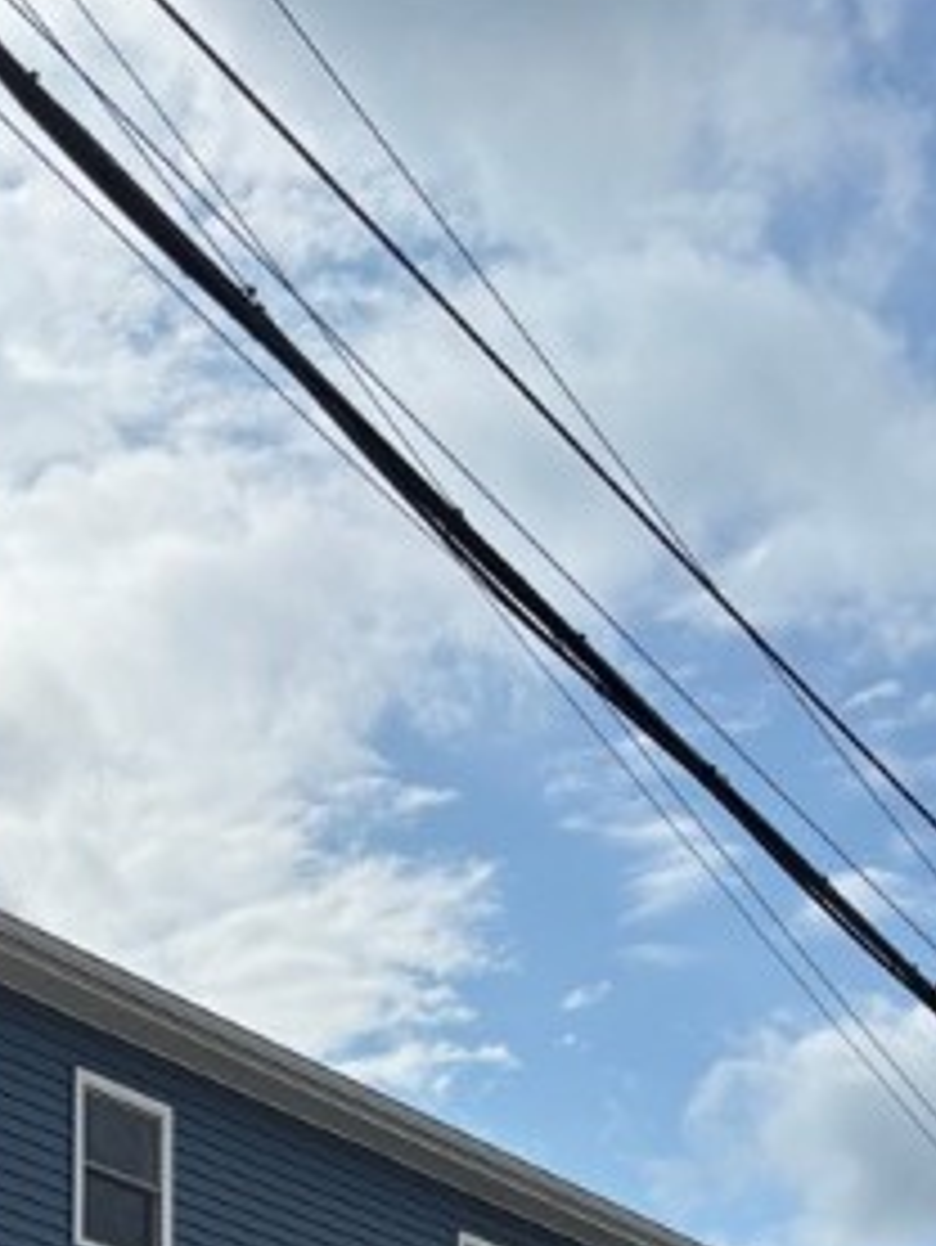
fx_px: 2594
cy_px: 1700
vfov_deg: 23.3
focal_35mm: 72
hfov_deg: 20.3
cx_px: 220
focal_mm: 5.96
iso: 50
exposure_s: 1/6329
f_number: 1.6
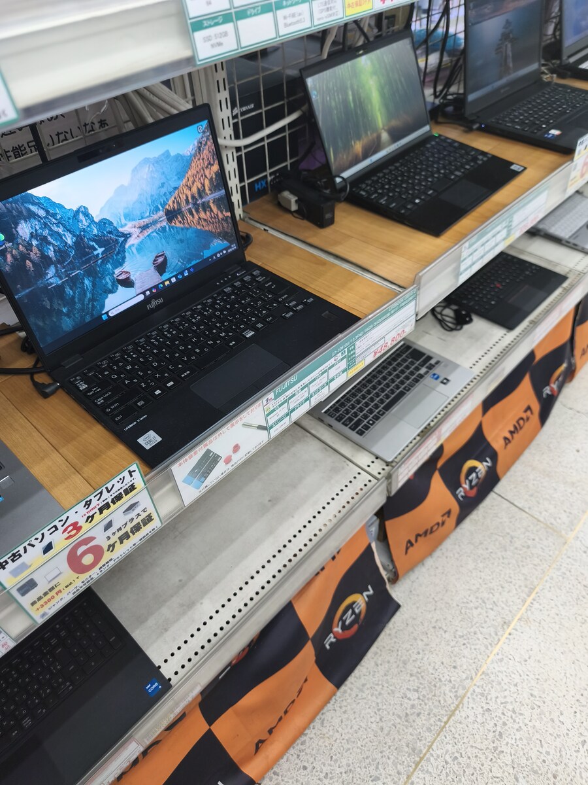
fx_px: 521
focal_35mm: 23
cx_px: 294
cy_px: 392
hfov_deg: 58.9
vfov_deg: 73.9
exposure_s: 1/50
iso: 250
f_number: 1.65
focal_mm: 6.18
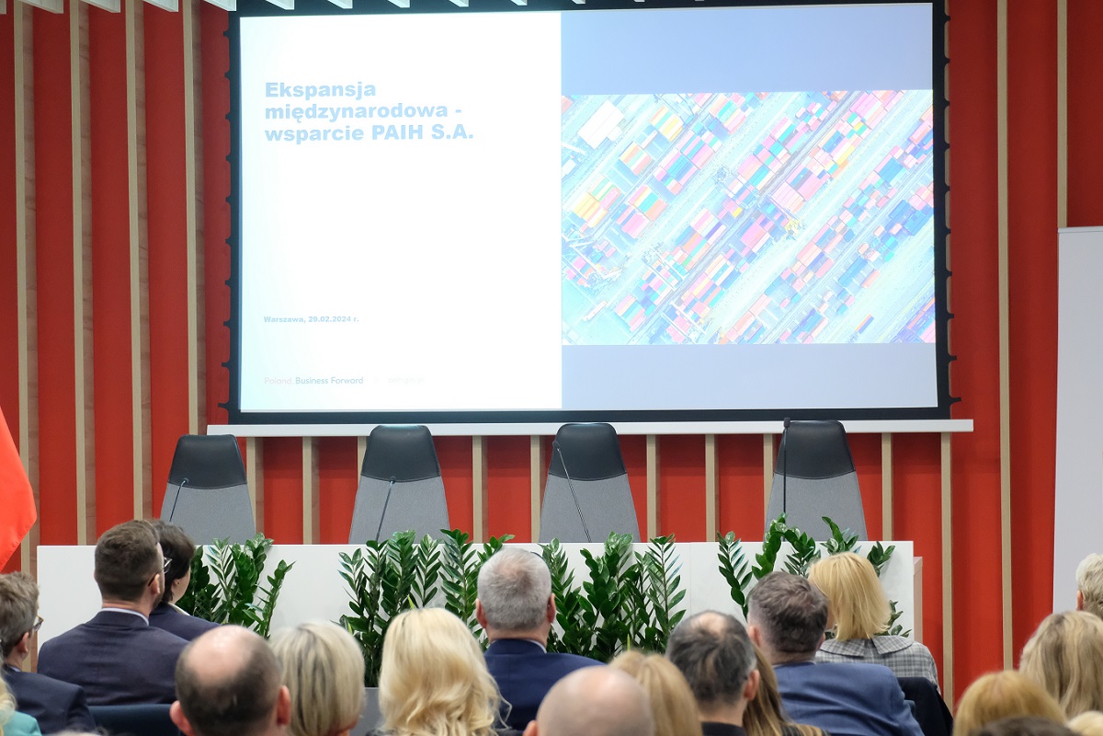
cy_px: 368
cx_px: 552
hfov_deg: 22.9
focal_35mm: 89
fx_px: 2727
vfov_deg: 15.4
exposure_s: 1/30
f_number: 4.7
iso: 3200
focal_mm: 59.6
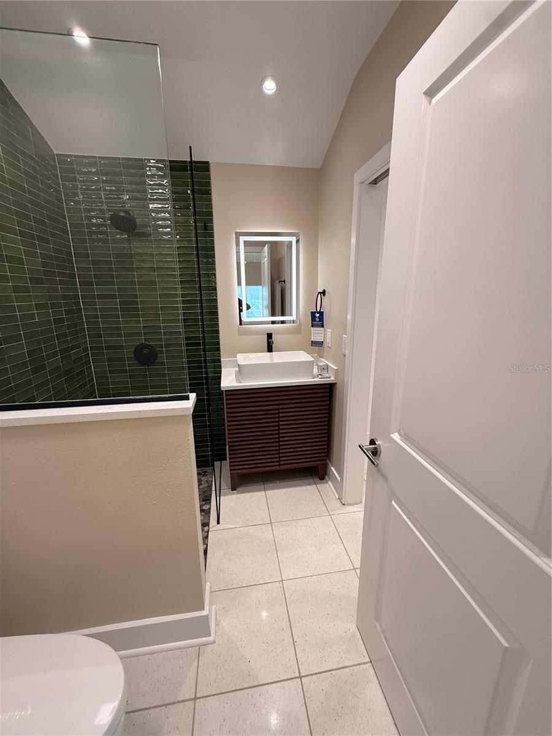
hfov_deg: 85.7
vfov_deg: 102.1
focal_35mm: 14
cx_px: 276
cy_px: 368
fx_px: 298
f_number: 2.2
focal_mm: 2.22
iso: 200
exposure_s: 1/120
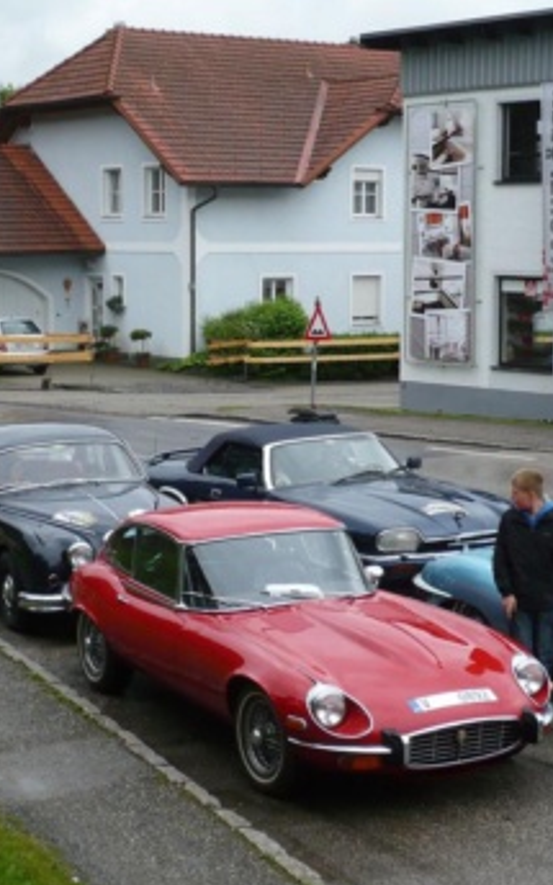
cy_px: 480
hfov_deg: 16.9
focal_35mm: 77
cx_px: 255
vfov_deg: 26.8
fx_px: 1857
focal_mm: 8.3
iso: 100
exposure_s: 1/400
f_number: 3.4
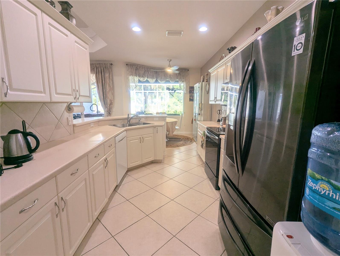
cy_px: 128
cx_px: 170
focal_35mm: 16
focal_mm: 2.35
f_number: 2.2
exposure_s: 1/135
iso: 77
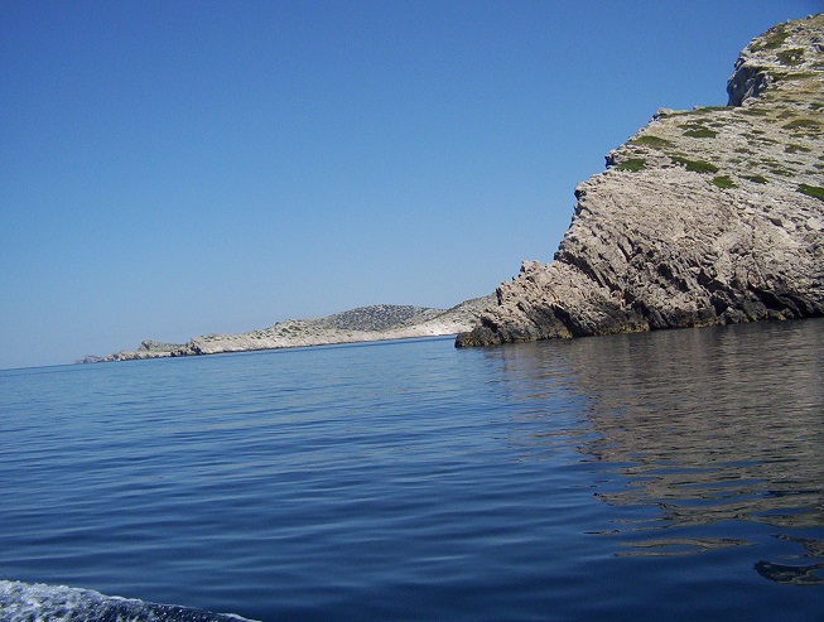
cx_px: 412
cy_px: 311
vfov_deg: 37.0
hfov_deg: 47.8
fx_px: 931
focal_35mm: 39
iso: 100
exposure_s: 1/2865
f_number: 3.84
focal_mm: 5.26
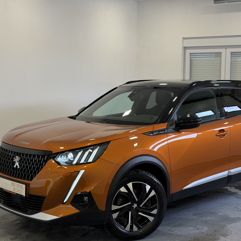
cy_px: 121
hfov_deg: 30.0
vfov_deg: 30.0
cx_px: 138
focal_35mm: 57
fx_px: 449
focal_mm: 6.76
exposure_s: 1/90
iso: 100
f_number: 1.78
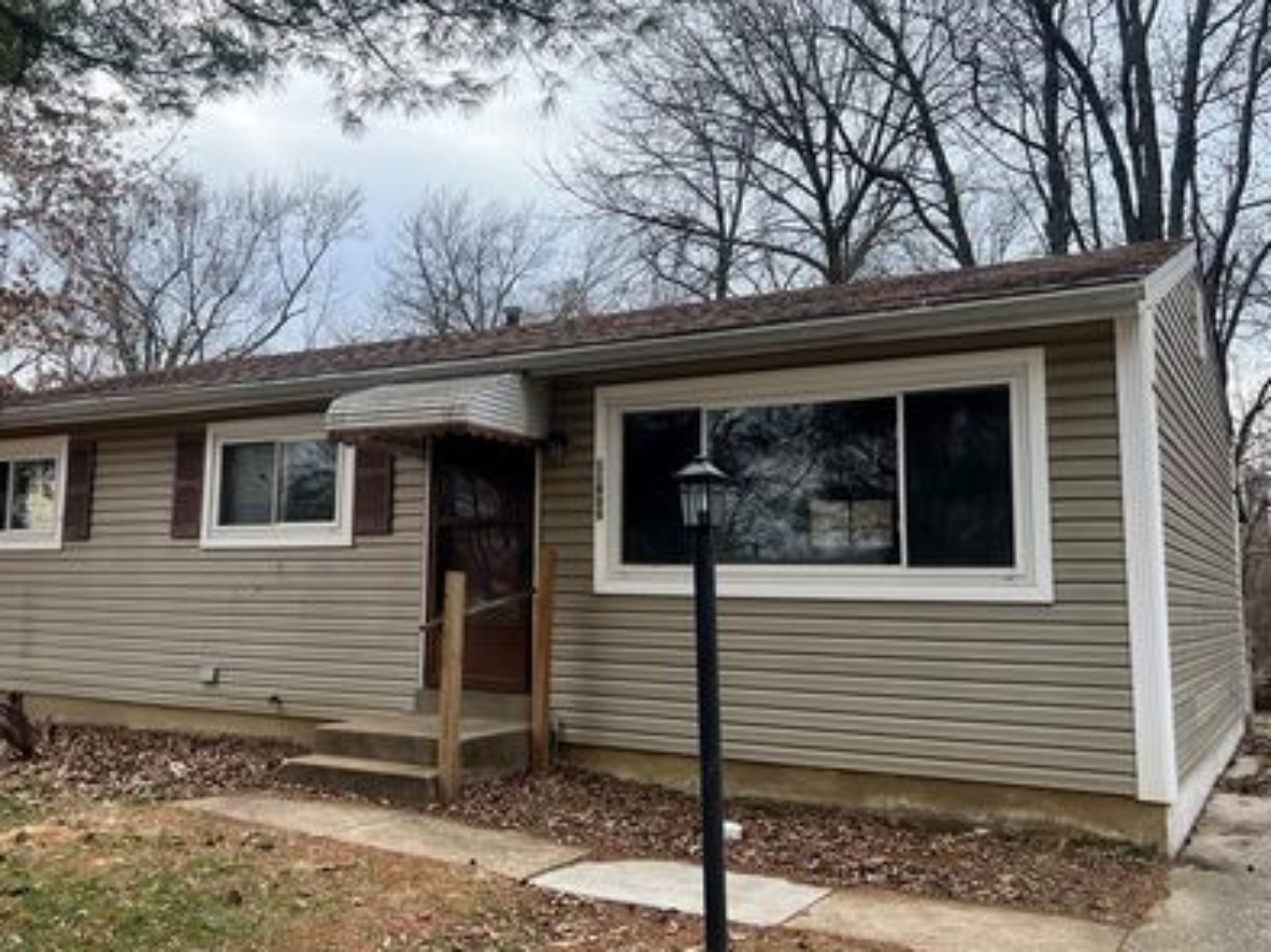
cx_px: 529
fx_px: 1211
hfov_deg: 55.1
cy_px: 428
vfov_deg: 42.8
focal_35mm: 33
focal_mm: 5.7
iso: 50
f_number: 1.5
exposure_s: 1/1751
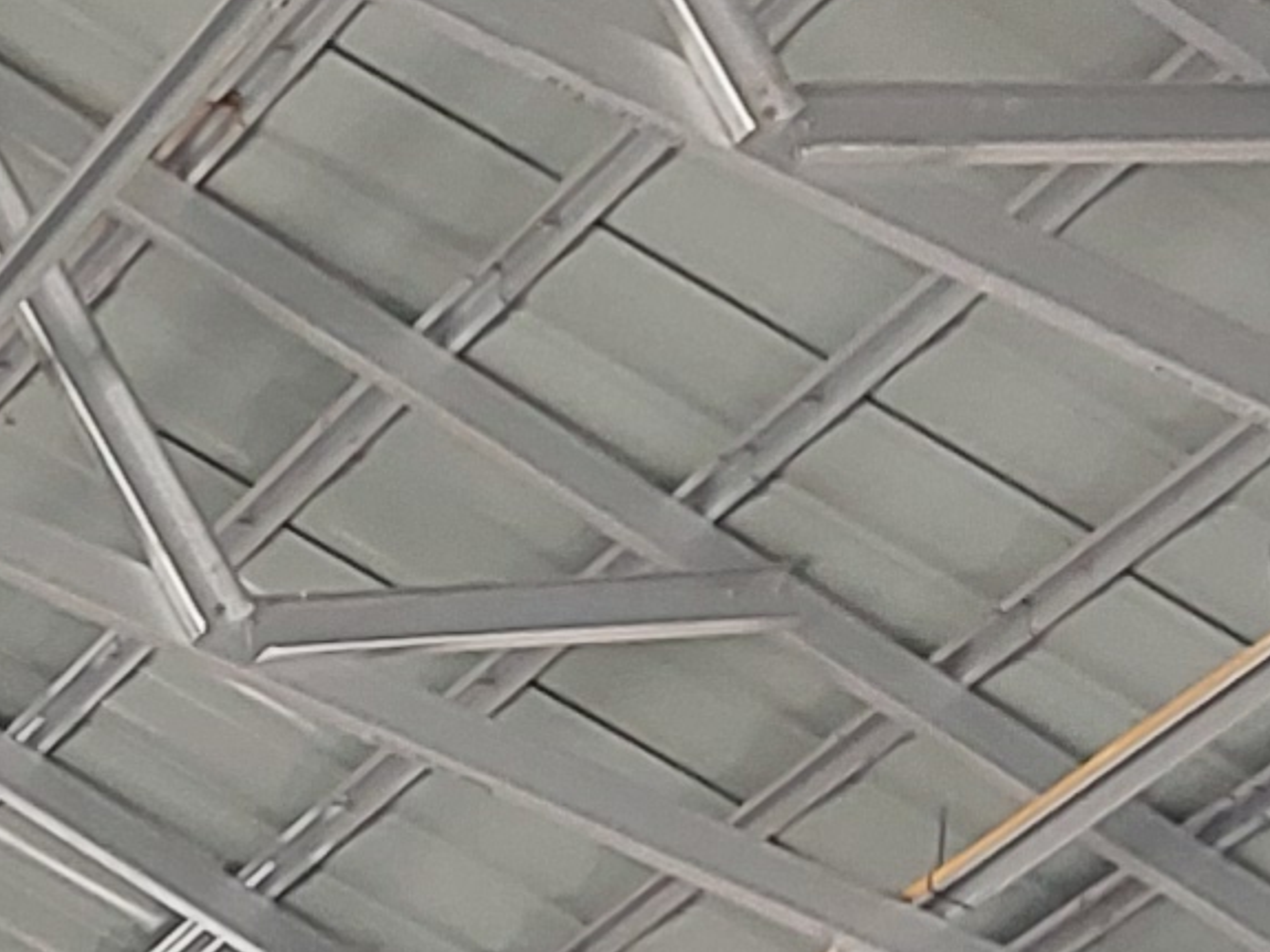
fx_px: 7813
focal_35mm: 213
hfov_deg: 8.8
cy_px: 2648
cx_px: -1279
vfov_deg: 6.5
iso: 160
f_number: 1.8
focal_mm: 4.6
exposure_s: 1/60
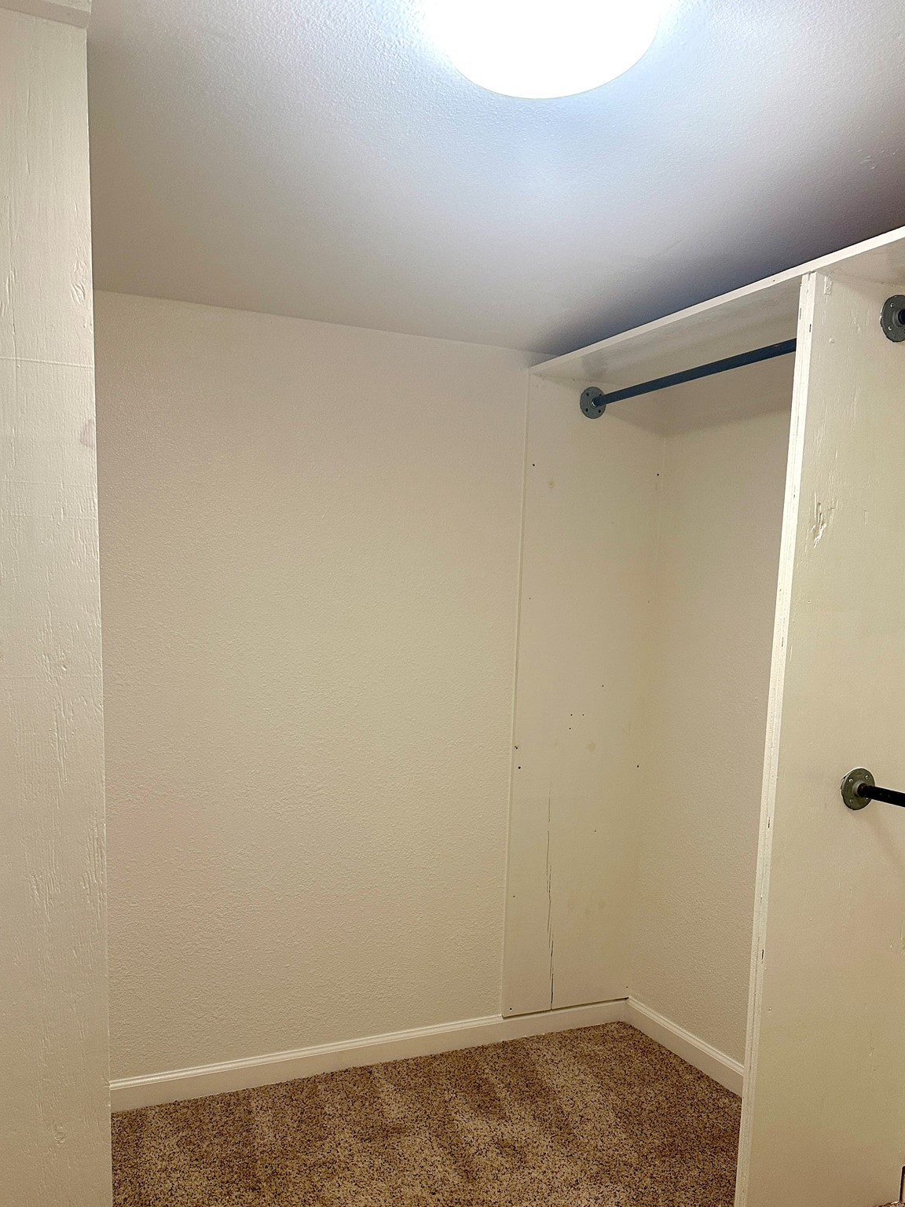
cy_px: 728
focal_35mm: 30
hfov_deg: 46.7
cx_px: 496
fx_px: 1046
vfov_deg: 59.4
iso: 200
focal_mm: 6.86
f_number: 1.78
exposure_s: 1/120
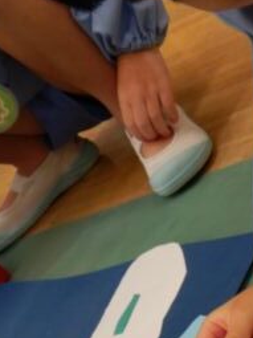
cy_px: 127
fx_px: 771
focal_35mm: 79
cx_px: 411
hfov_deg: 16.5
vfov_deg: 24.7
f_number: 2.8
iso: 125
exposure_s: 1/80
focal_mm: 4.3
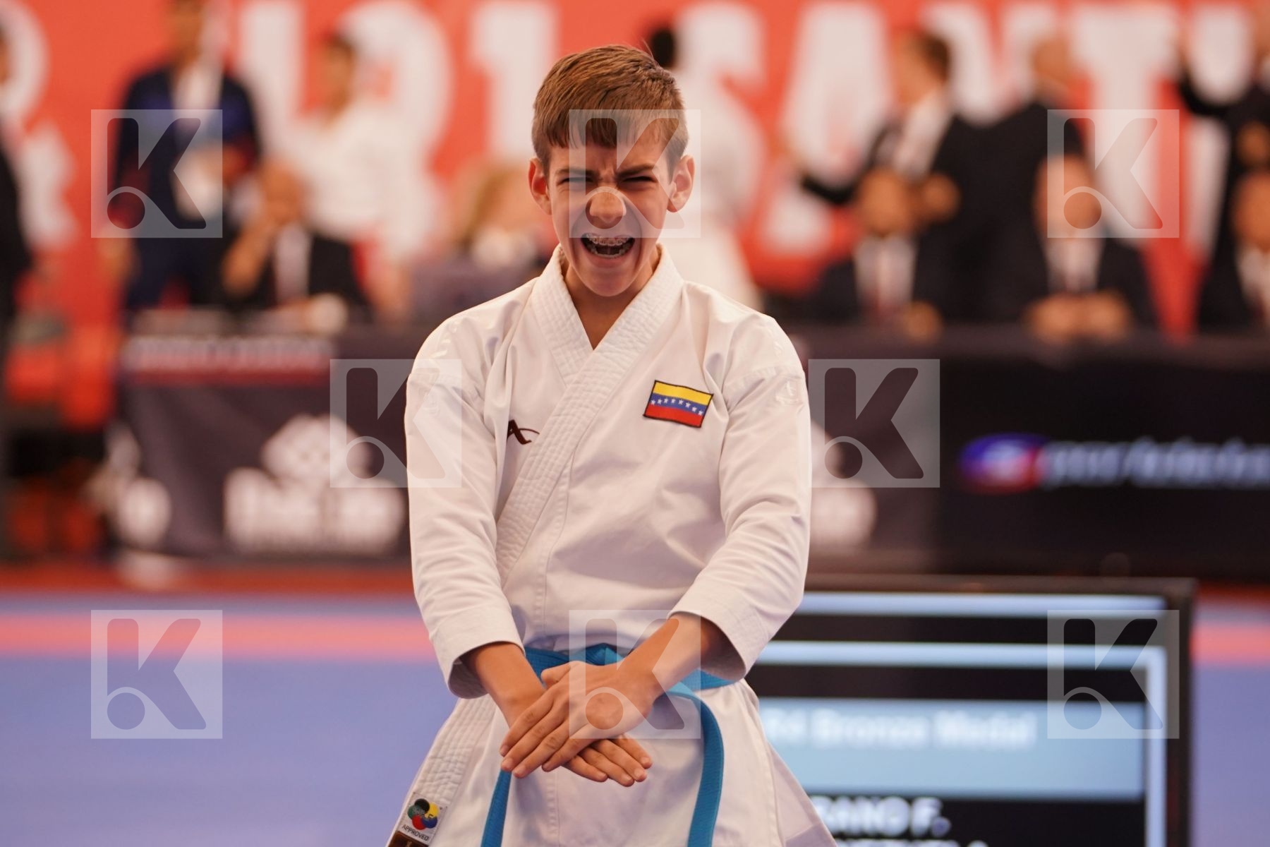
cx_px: 635
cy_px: 424
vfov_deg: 5.9
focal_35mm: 234
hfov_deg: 8.8
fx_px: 8254
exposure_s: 1/500
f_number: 2.8
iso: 1250
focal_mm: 156
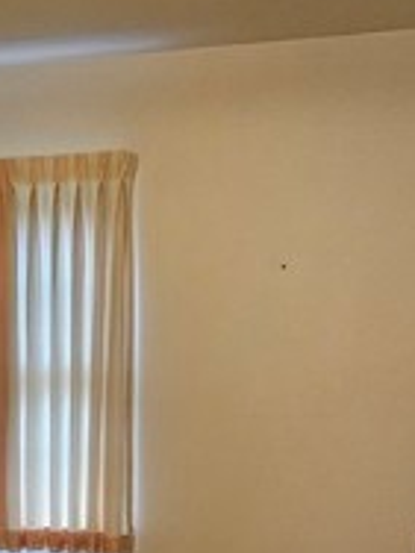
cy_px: 535
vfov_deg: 33.5
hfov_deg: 26.4
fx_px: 847
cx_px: 21
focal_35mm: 53
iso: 320
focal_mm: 2.2
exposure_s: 1/60
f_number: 2.2
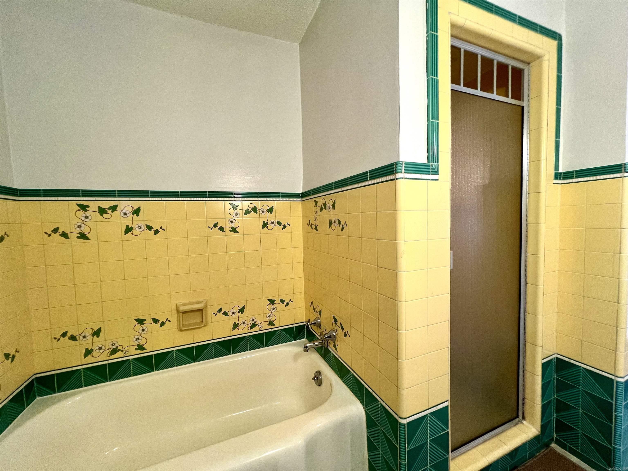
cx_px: 314
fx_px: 236
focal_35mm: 13
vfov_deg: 89.9
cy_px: 236
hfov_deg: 106.2
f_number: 1.8
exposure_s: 1/60
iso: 160
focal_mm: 1.57
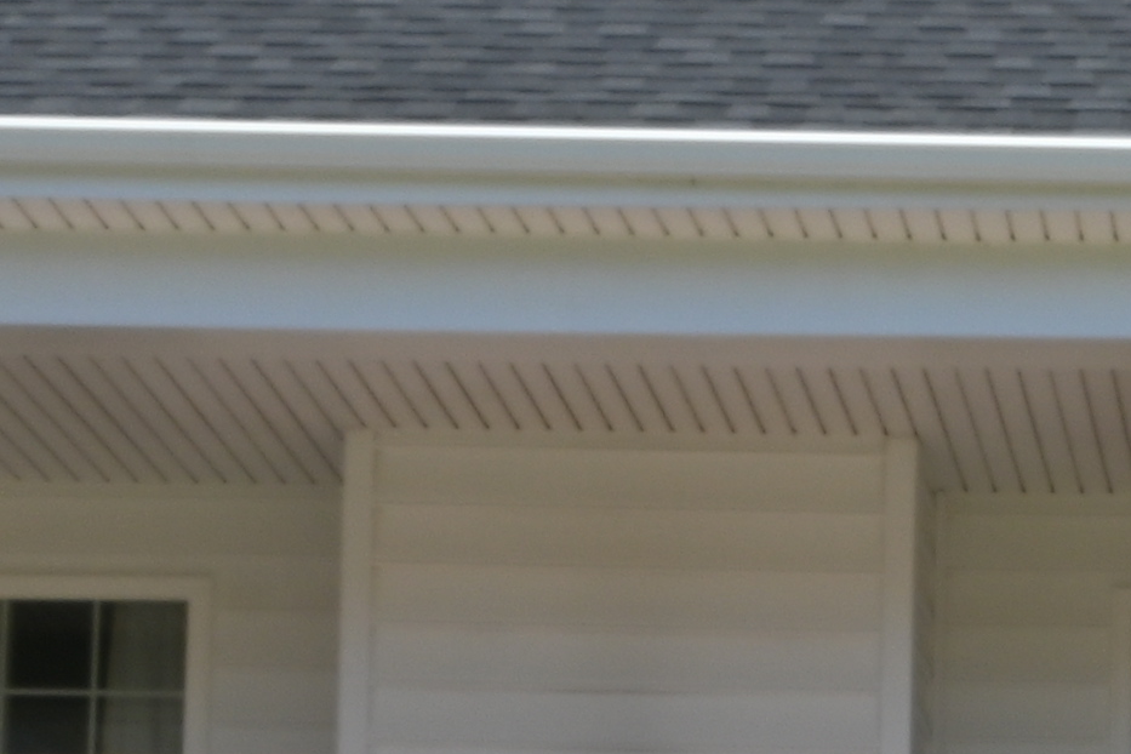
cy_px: 1187
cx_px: 1765
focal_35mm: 179
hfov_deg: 11.0
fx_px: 5623
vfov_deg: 7.5
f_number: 18
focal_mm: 20
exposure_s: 1/60
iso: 100
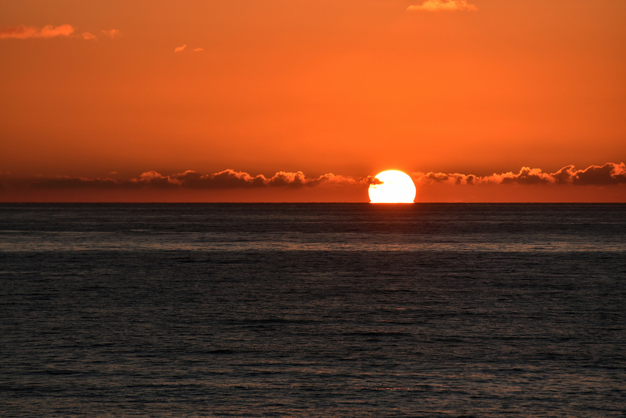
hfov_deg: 6.9
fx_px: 5218
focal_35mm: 300
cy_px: 209
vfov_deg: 4.6
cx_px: 313
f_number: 7.1
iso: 1000
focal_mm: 300
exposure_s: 1/2000
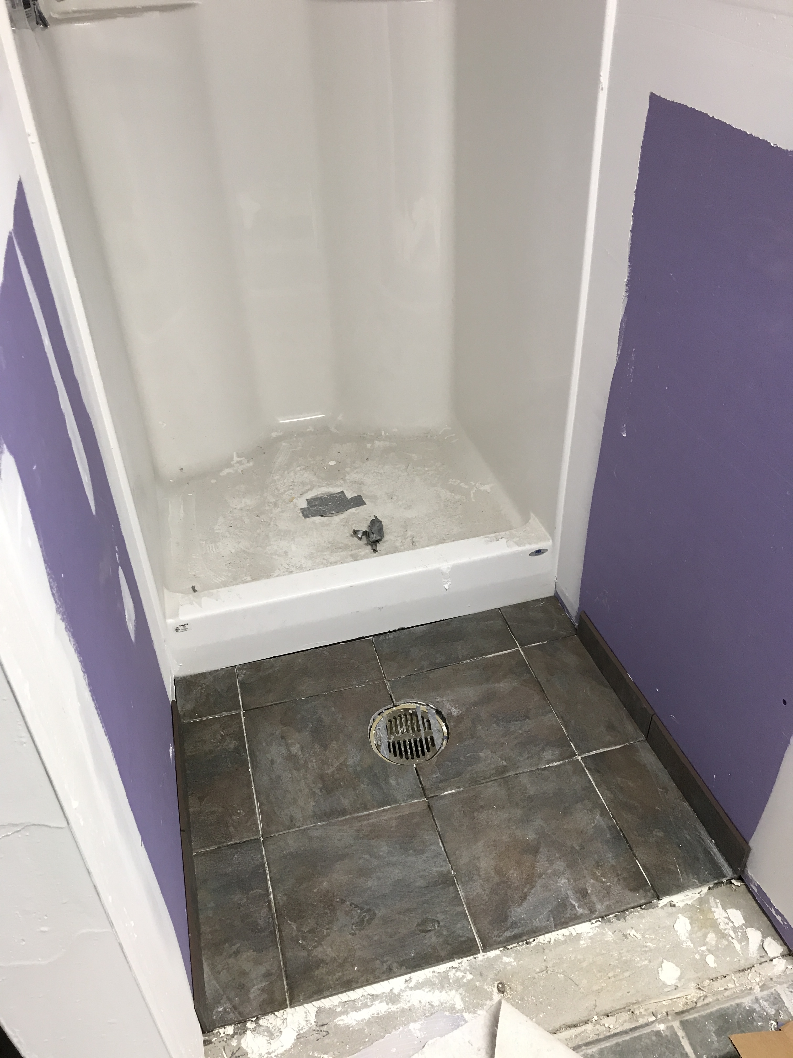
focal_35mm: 28
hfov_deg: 49.7
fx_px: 855
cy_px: 529
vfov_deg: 63.4
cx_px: 396
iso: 32
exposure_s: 1/30
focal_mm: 3.99
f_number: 1.8
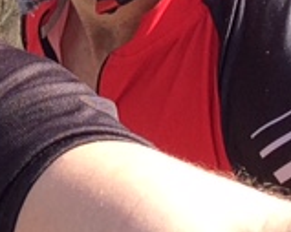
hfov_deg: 14.6
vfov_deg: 11.9
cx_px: -156
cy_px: -137
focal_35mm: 122
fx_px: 1050
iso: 50
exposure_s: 1/543
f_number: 2.4
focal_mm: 2.15
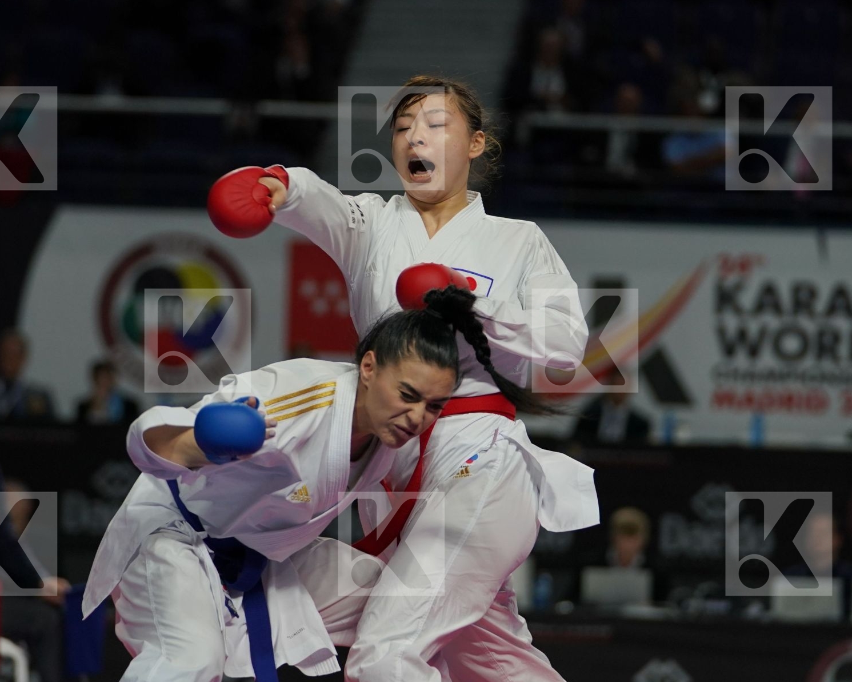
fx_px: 5598
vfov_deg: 7.0
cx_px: 391
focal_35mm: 222
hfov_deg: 8.7
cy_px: 341
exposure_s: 1/1000
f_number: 2.8
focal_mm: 131
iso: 800
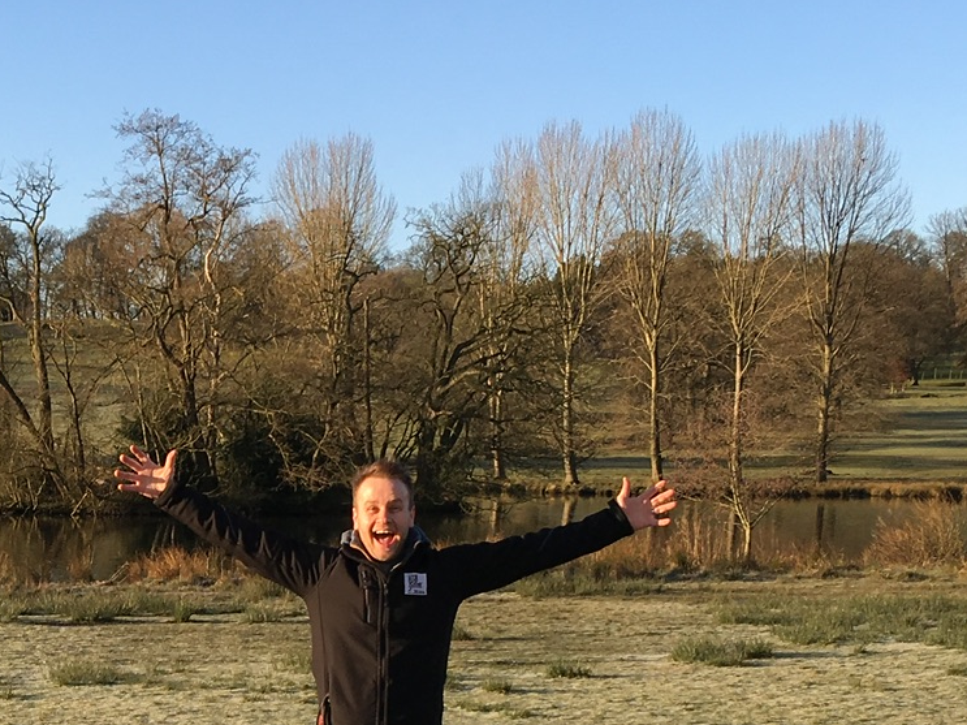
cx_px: 110
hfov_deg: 23.8
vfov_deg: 17.9
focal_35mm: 80
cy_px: 745
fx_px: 2234
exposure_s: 1/657
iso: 25
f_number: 2.2
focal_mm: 4.15
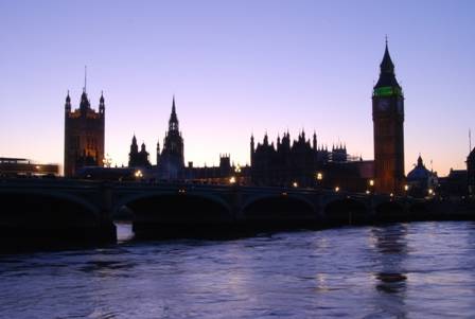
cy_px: 160
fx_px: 635
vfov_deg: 28.2
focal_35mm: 48
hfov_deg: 41.0
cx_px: 238
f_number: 29
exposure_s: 1/1.6
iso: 400
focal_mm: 32
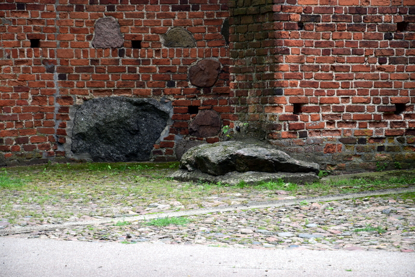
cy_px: 138
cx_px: 208
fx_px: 1695
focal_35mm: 147
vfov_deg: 9.3
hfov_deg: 14.0
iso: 400
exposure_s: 1/40
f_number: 7.1
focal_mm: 98
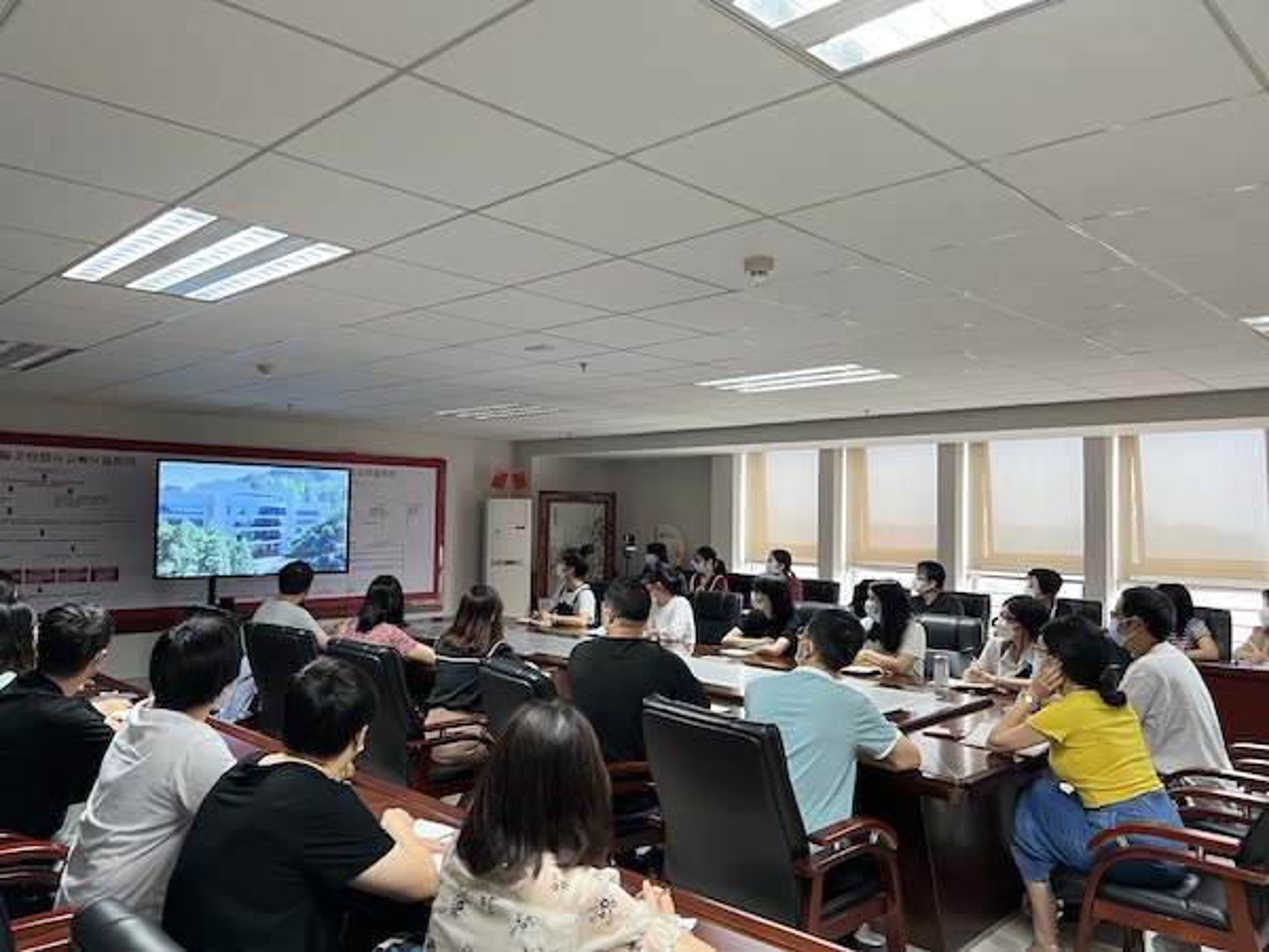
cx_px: 634
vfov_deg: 53.1
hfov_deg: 67.3
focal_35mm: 26
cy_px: 476
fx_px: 953
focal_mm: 5.7
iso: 160
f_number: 1.5
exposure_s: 1/50
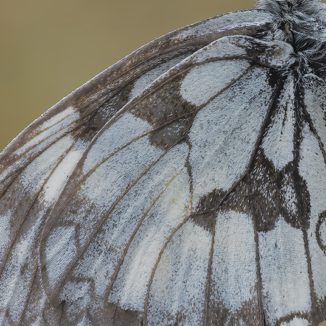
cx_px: 319
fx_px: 4102
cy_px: 114
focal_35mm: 385
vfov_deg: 4.6
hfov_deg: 4.5
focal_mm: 90
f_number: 16
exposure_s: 1/5
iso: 400
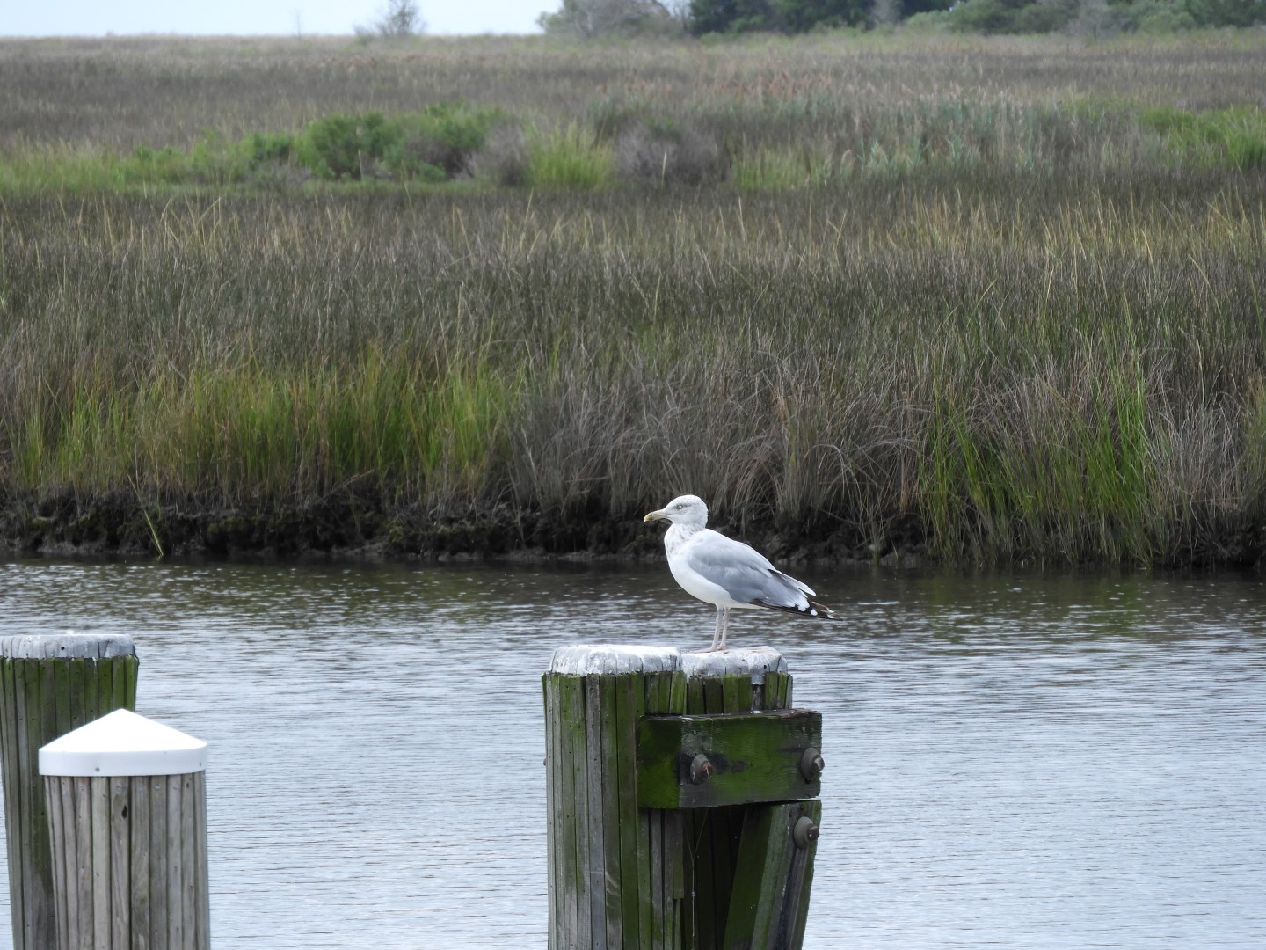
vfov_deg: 2.7
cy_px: 475
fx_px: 20115
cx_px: 633
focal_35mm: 550
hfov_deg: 3.6
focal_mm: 98.5
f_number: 5.6
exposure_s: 1/250
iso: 100
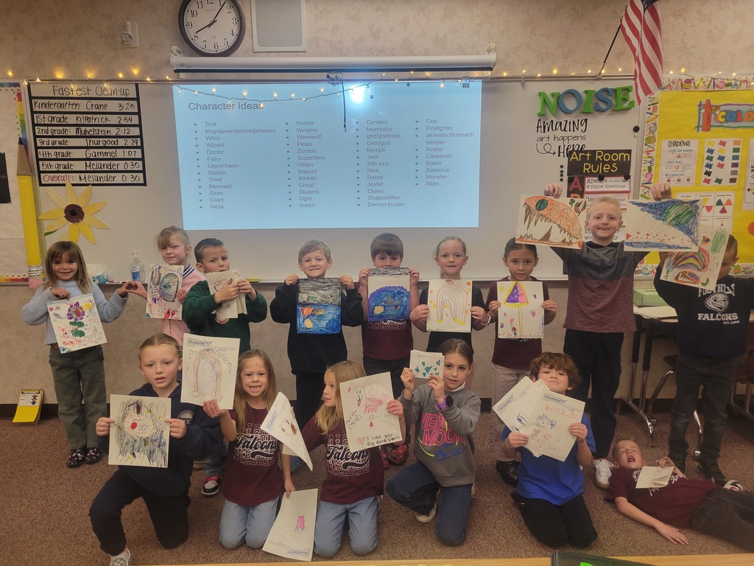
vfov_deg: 53.1
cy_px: 283
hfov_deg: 67.3
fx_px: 566
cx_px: 377
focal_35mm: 26
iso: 100
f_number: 1.8
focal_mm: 5.4
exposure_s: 1/60
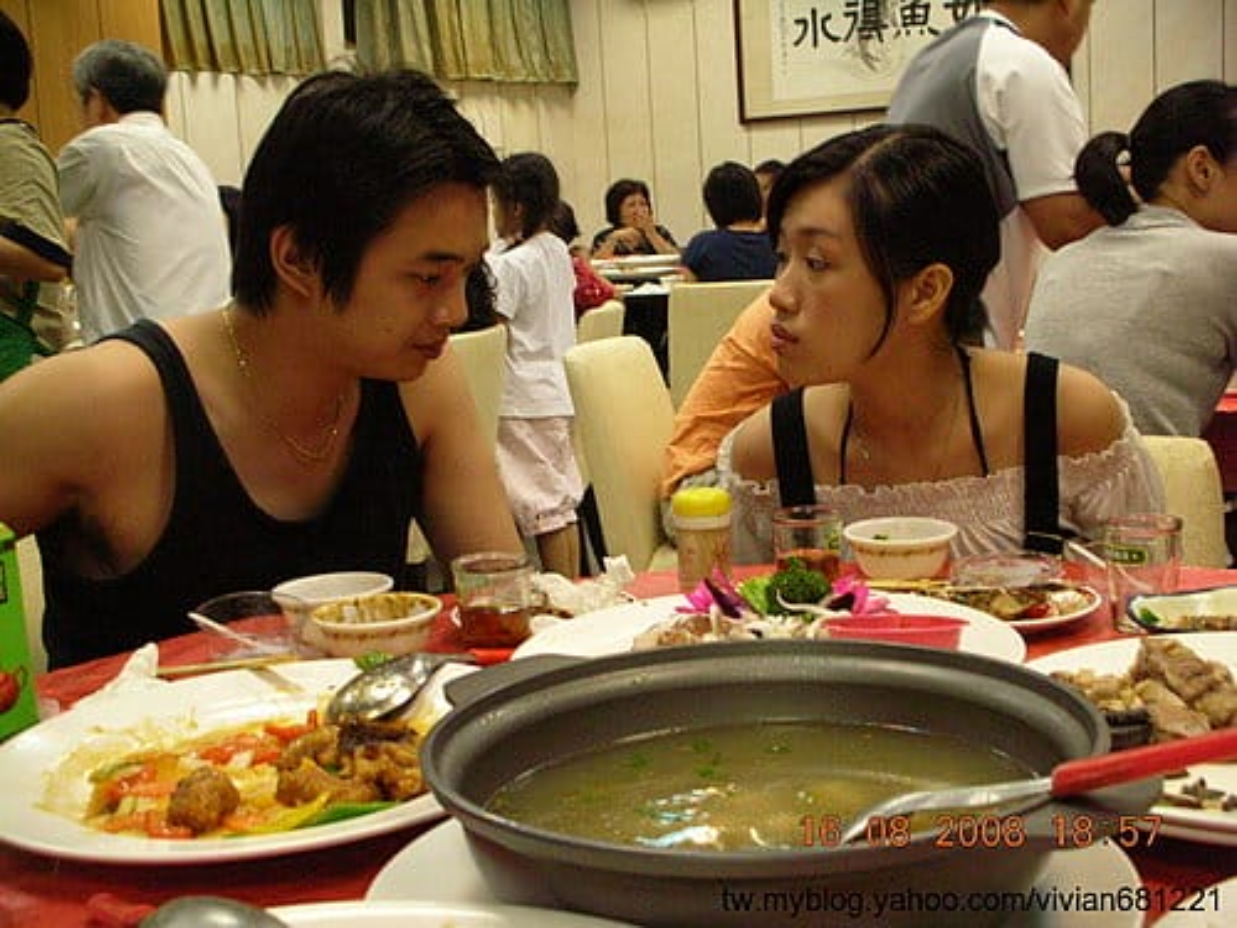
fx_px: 1644
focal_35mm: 46
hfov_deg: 41.2
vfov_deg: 31.5
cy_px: 464
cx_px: 618
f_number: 3.5
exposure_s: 1/44.2
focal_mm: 7.7
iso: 400
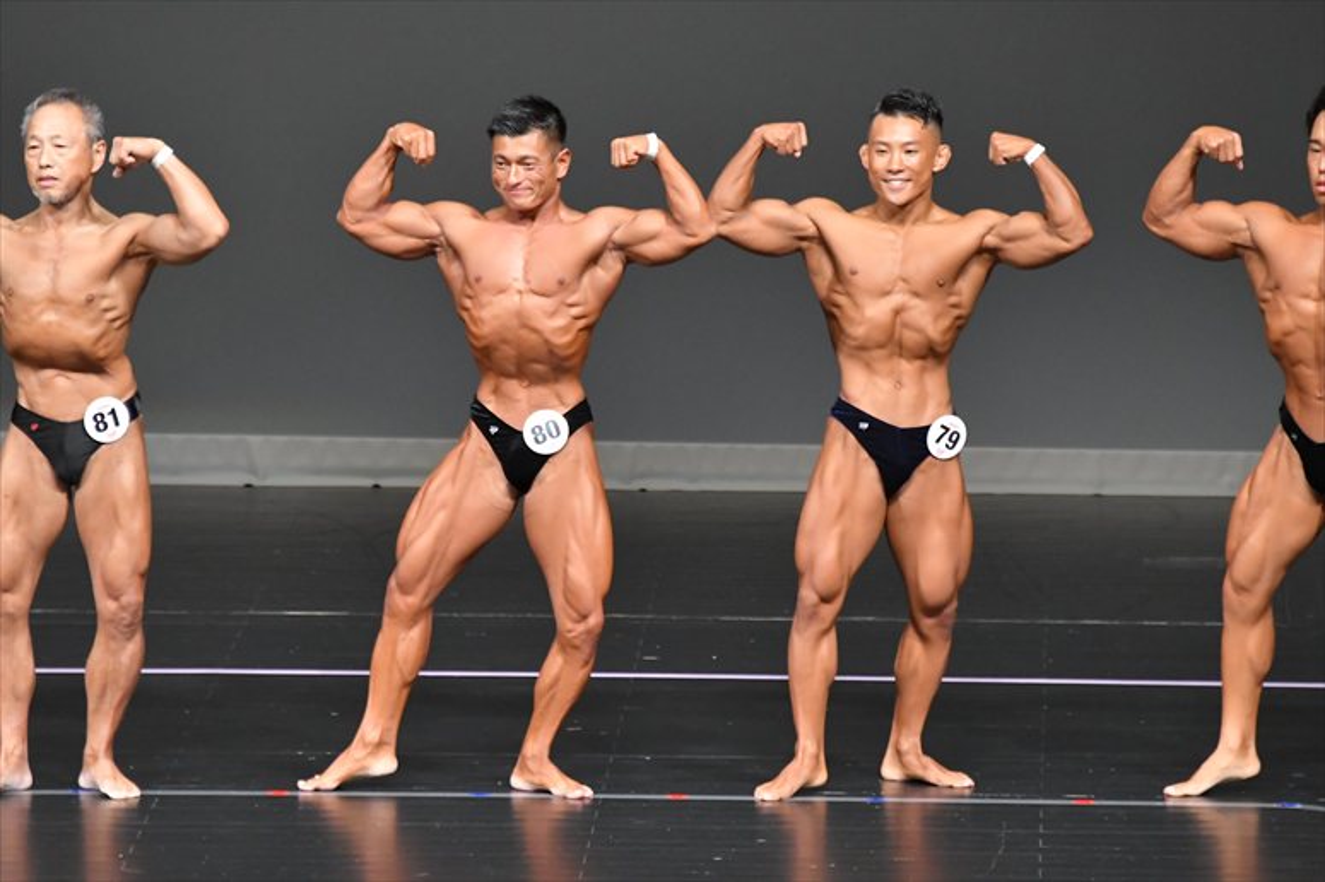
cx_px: 662
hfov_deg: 5.5
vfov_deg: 3.7
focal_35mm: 375
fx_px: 13796
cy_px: 441
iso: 5000
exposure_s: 1/400
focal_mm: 250
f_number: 5.6
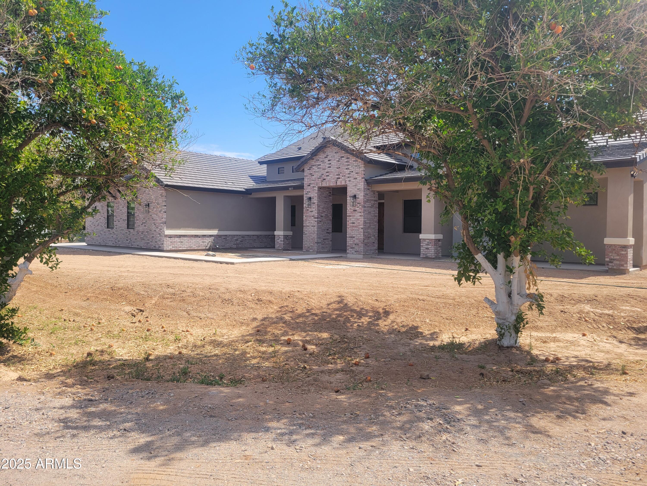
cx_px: 324
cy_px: 243
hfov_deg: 67.3
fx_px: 486
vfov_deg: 53.1
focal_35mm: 26
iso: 40
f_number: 1.8
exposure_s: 1/1709
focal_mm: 5.4
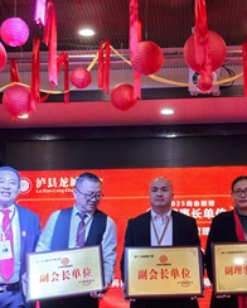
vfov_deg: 27.4
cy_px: 178
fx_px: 629
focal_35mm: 69
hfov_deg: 22.2
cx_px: 151
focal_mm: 5.52
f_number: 1.9
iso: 50
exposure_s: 1/120
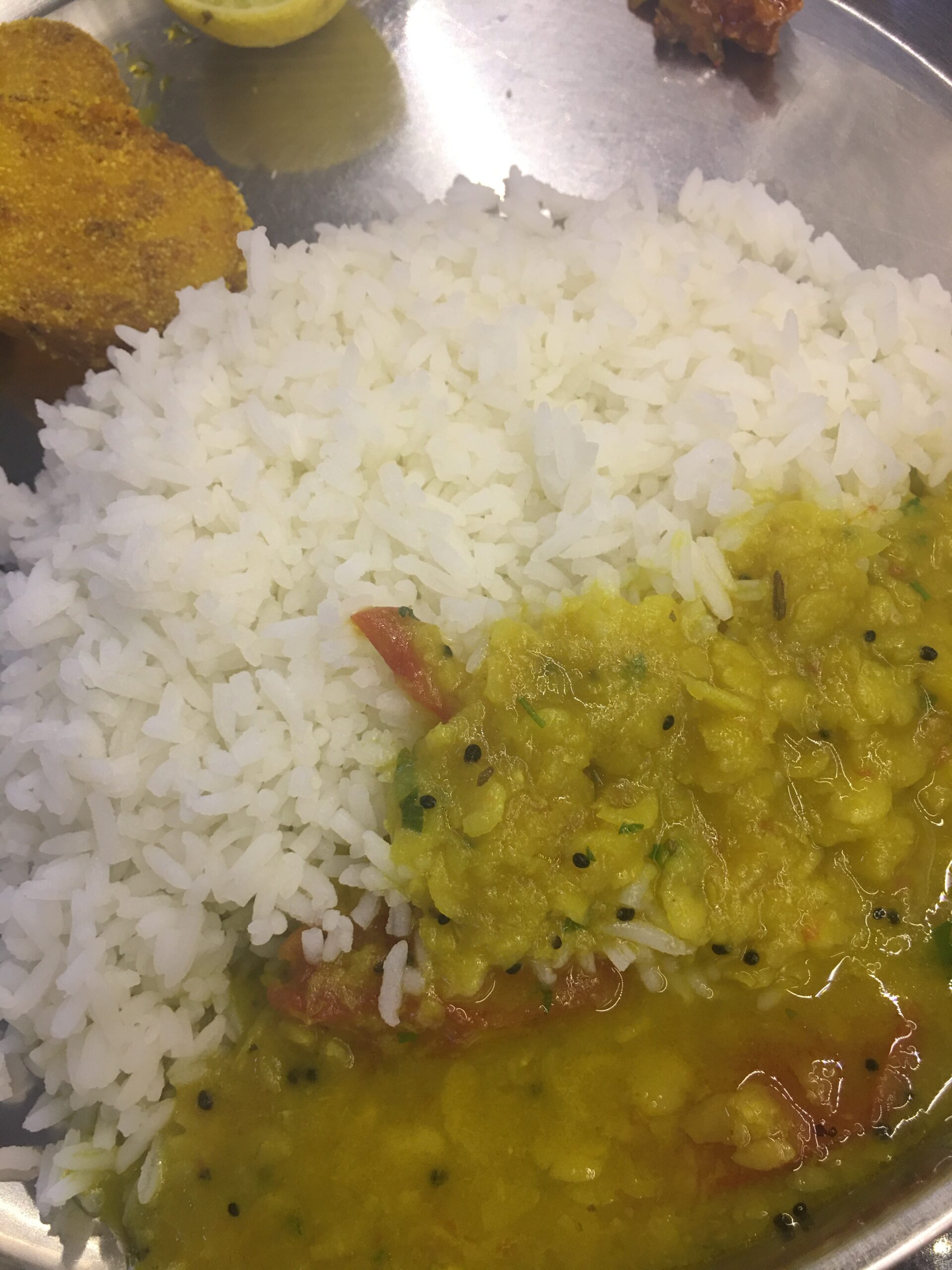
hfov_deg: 48.2
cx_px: 476
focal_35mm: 29
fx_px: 1063
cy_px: 635
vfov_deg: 61.7
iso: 50
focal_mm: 4.15
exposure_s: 1/17
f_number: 2.2
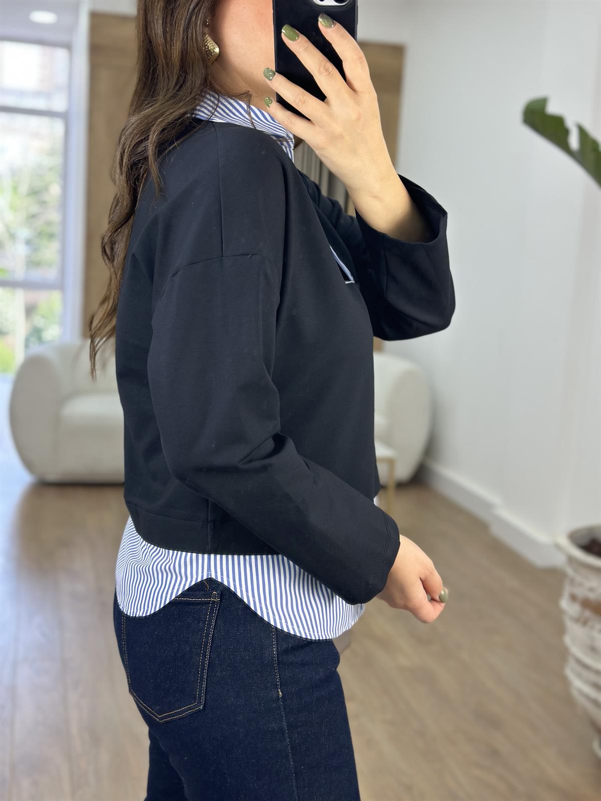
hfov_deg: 30.3
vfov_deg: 39.7
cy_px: 400
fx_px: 1111
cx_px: 300
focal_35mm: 48
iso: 80
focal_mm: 6.86
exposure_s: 1/100
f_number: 1.78
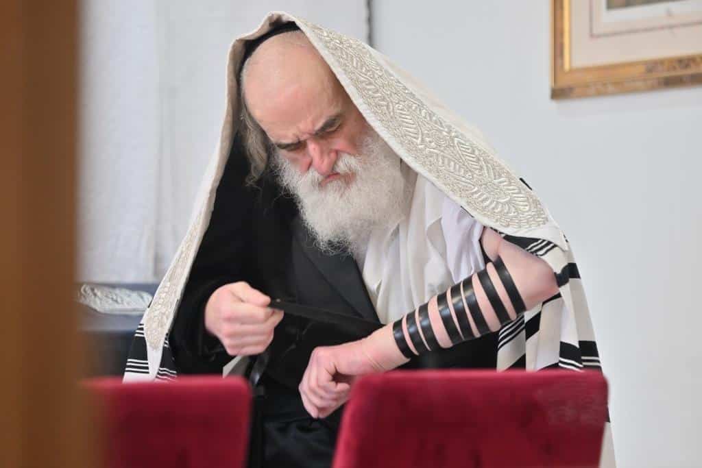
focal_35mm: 120
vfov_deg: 11.4
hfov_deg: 17.1
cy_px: 234
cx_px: 351
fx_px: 2340
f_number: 4
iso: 800
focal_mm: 120
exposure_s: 1/200
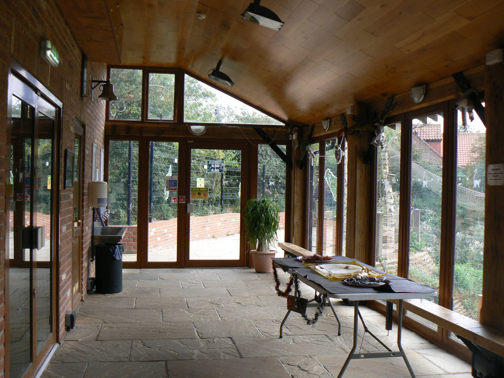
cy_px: 189
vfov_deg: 39.7
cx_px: 252
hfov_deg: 51.4
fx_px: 524
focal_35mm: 36
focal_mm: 6
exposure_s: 1/80
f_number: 4
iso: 80
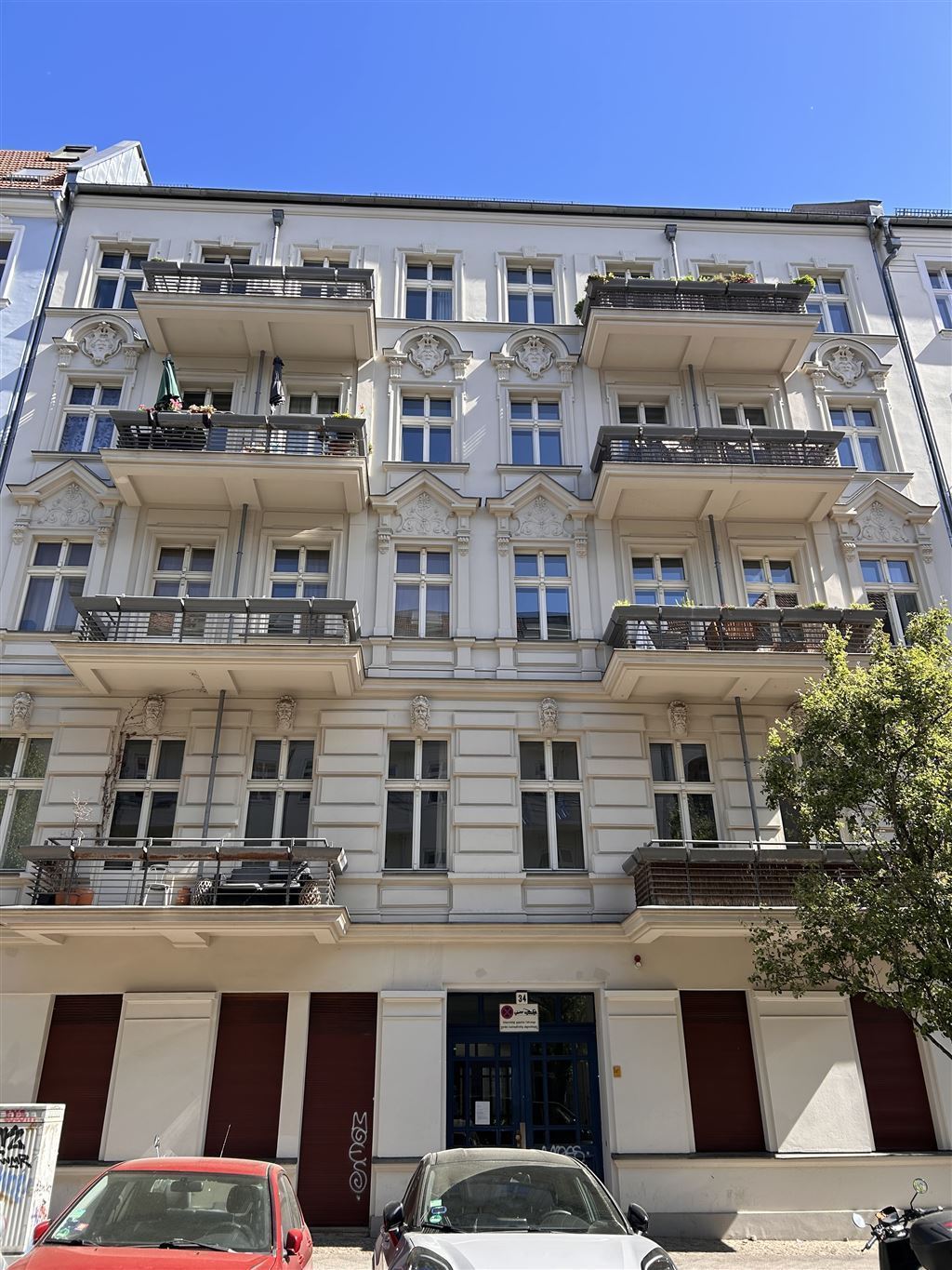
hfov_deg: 53.1
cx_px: 476
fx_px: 953
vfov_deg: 67.3
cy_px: 635
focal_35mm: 26
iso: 50
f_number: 1.5
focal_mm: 5.7
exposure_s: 1/1147
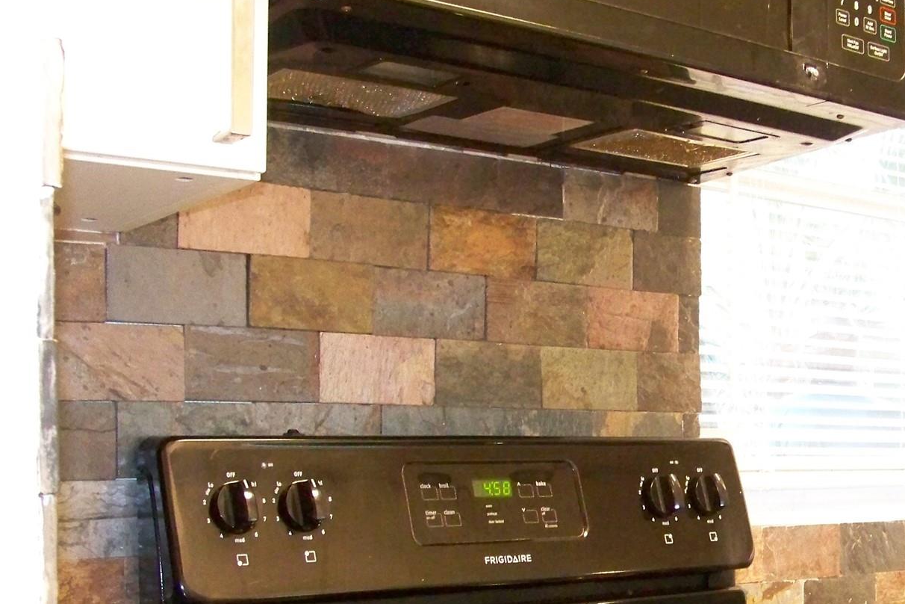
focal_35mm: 58
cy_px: 469
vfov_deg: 23.1
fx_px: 1458
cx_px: 685
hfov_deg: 33.7
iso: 640
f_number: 2.8
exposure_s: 1/30
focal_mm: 5.85
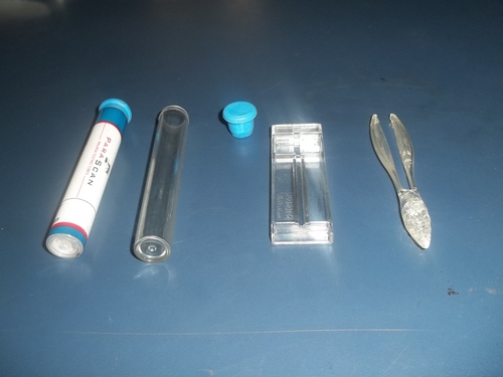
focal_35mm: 36
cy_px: 188
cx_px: 252
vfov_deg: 39.7
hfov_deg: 51.4
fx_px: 523
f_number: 3.1
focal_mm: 6.5
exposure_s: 1/30
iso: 64
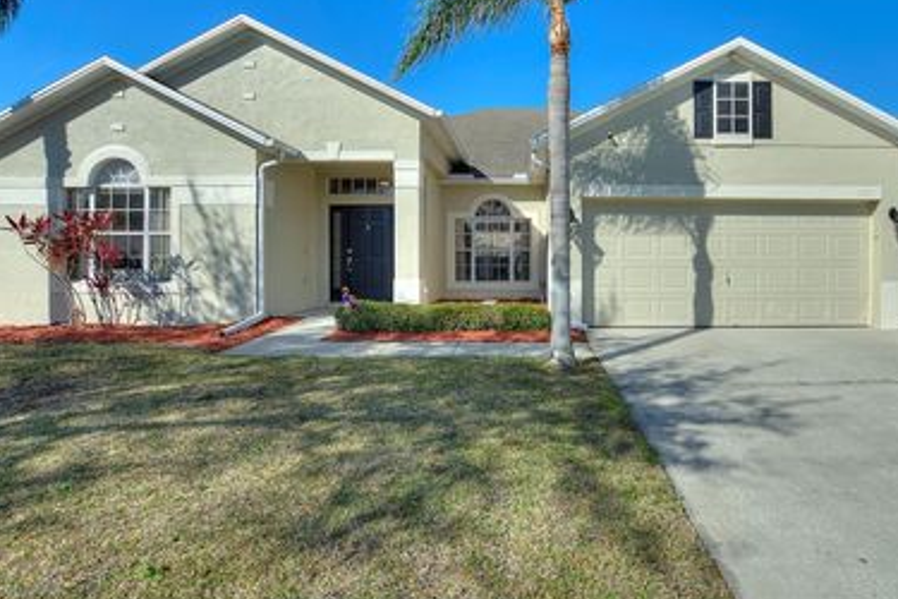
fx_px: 499
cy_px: 250
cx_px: 517
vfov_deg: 61.6
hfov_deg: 83.4
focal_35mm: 20
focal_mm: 10
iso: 100
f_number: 4.5
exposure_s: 1/500
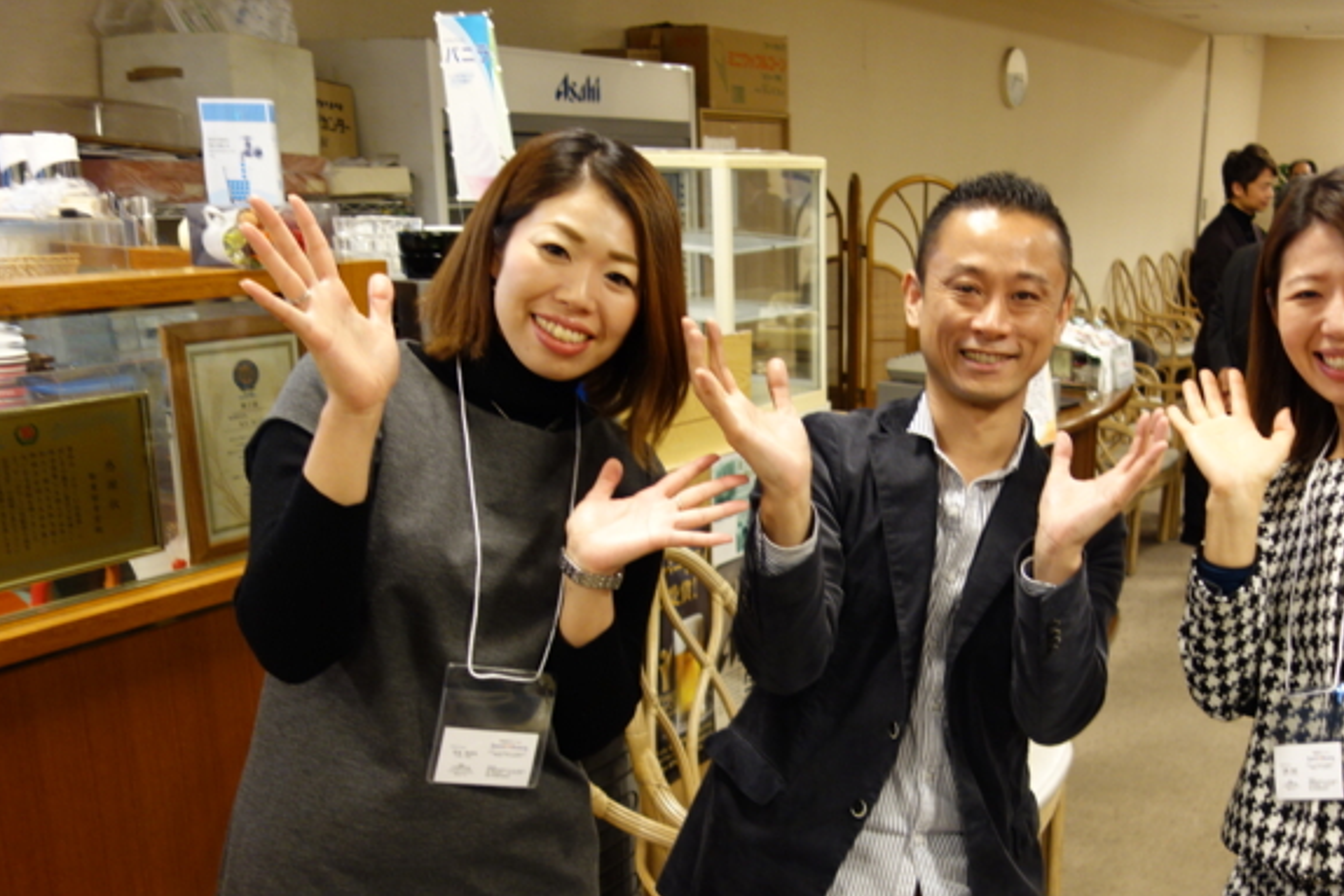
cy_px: 614
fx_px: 1456
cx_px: 934
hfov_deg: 48.4
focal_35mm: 39
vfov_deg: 33.8
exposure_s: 1/30
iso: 200
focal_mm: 10.4
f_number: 1.8
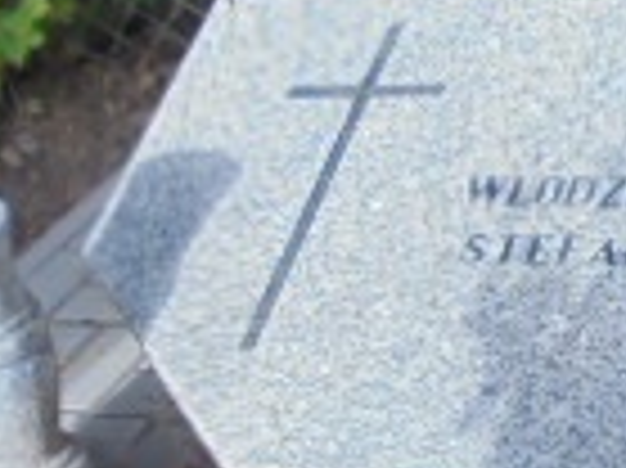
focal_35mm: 120
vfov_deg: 12.3
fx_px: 2168
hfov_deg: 16.0
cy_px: 378
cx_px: 680
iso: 100
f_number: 3.5
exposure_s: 1/100
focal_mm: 4.6
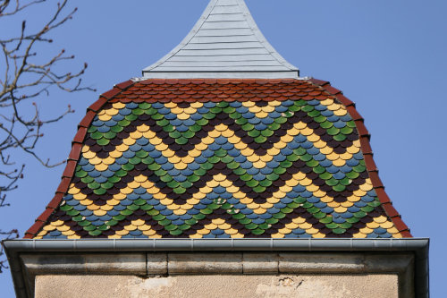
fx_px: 3475
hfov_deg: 7.4
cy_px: 149
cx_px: 224
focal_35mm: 280
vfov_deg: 4.9
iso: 125
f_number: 4.5
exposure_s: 1/1000
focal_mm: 102.9
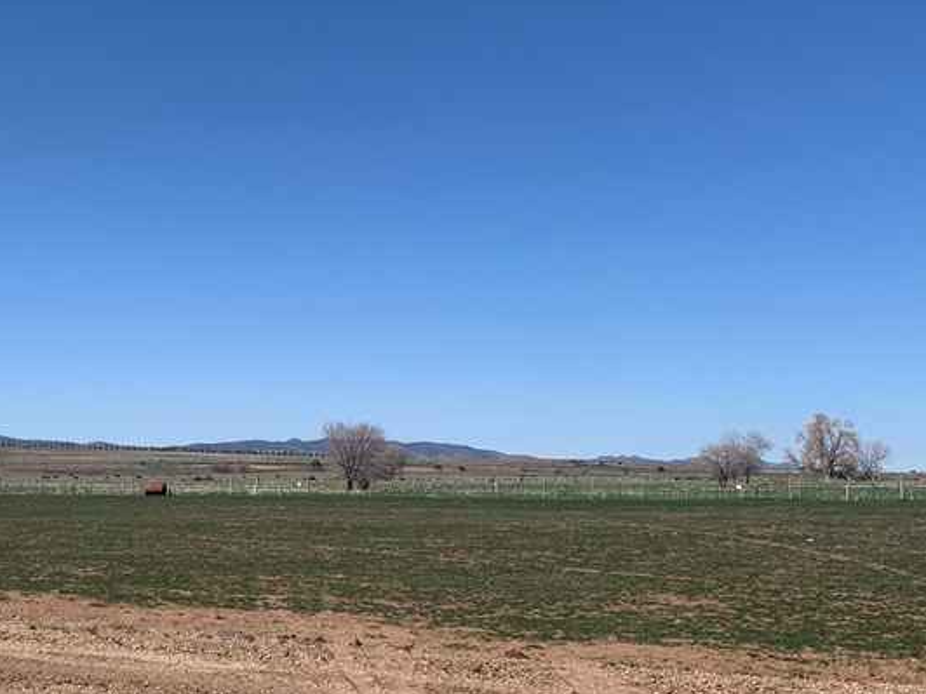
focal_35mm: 50
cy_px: 297
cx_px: 190
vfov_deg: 29.1
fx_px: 1338
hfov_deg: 36.9
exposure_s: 1/3937
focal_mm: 4.25
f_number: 1.8
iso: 25
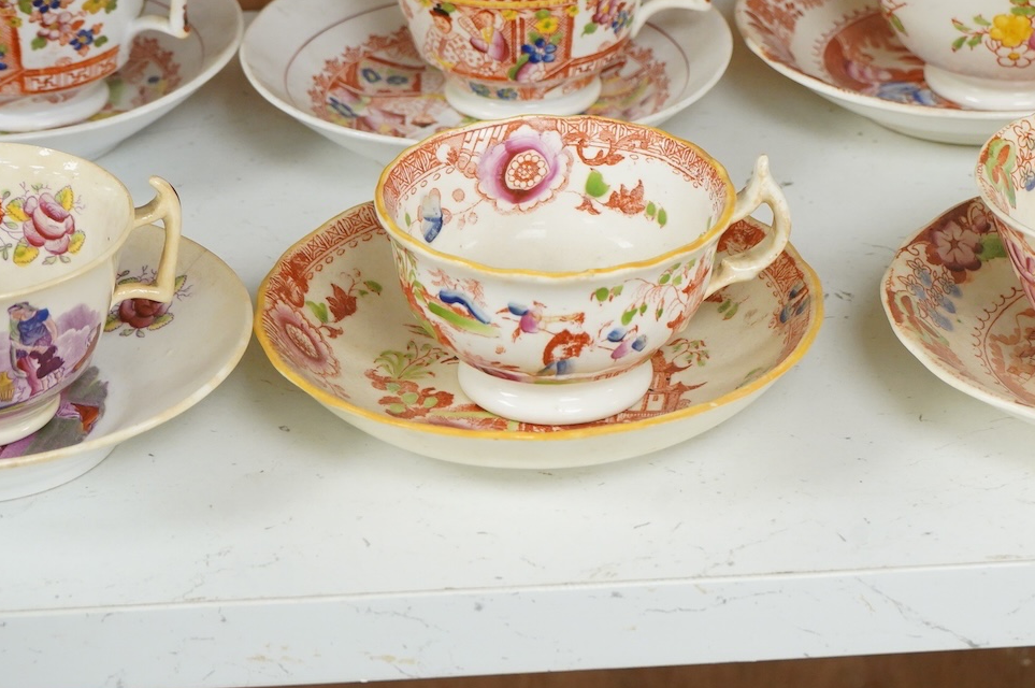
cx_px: 815
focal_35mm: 125
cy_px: 212
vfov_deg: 10.9
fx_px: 3590
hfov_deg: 16.3
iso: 2500
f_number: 9
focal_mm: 70
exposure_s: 1/80
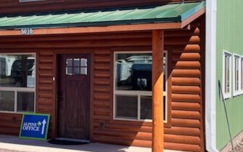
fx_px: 437
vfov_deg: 19.7
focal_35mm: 66
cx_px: 76
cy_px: 65
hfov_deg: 30.8
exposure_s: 1/2336
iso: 32
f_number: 1.6
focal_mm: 5.1
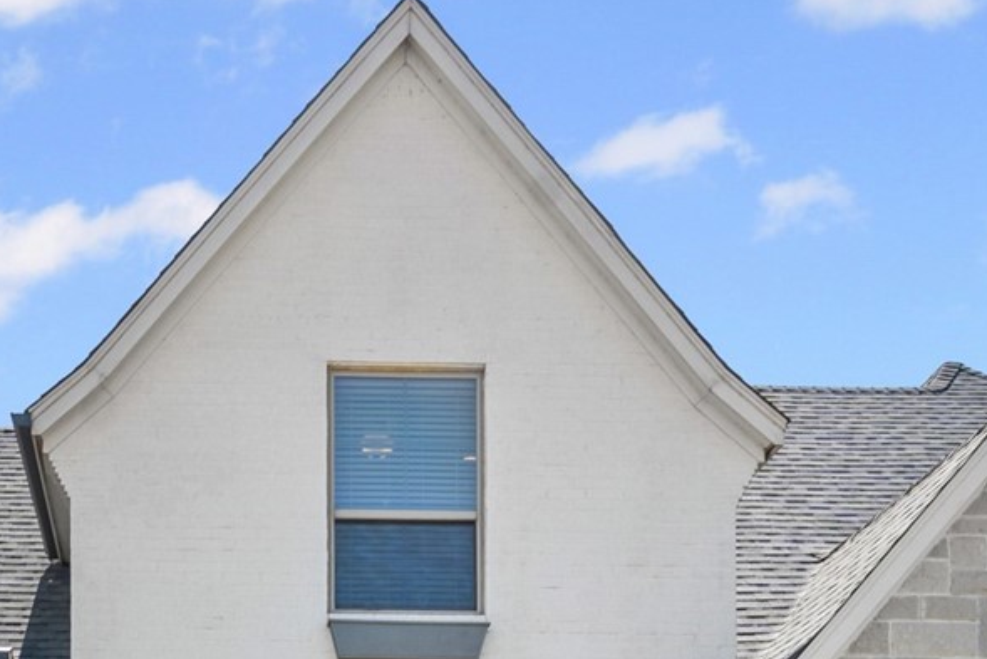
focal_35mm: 59
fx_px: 1618
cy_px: 1125
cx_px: 201
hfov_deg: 33.0
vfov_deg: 18.7
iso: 160
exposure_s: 1/100
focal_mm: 16
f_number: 9
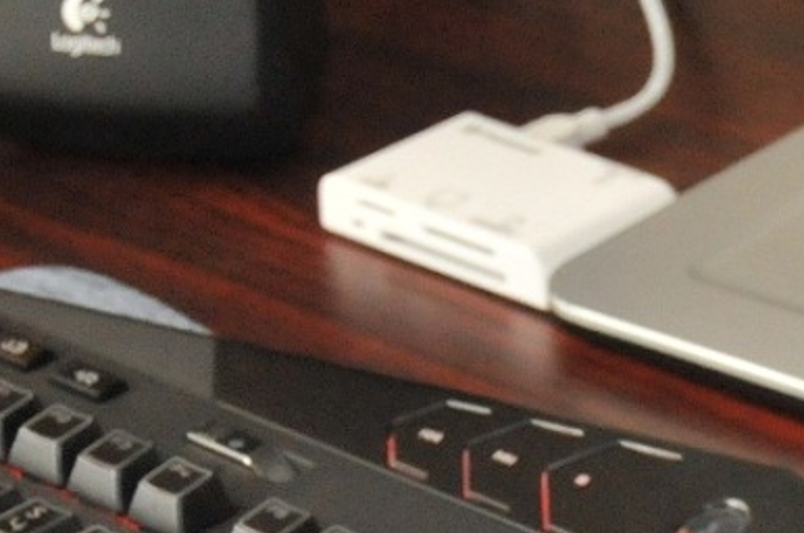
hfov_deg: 8.5
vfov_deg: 5.7
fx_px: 5240
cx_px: 1368
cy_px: 1046
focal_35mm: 235
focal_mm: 32
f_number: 5.6
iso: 1600
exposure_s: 1/80
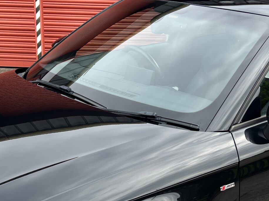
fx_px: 567
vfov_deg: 20.0
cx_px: 150
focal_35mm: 73
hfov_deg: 26.7
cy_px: 152
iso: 50
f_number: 1.5
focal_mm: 5.7
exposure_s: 1/1058
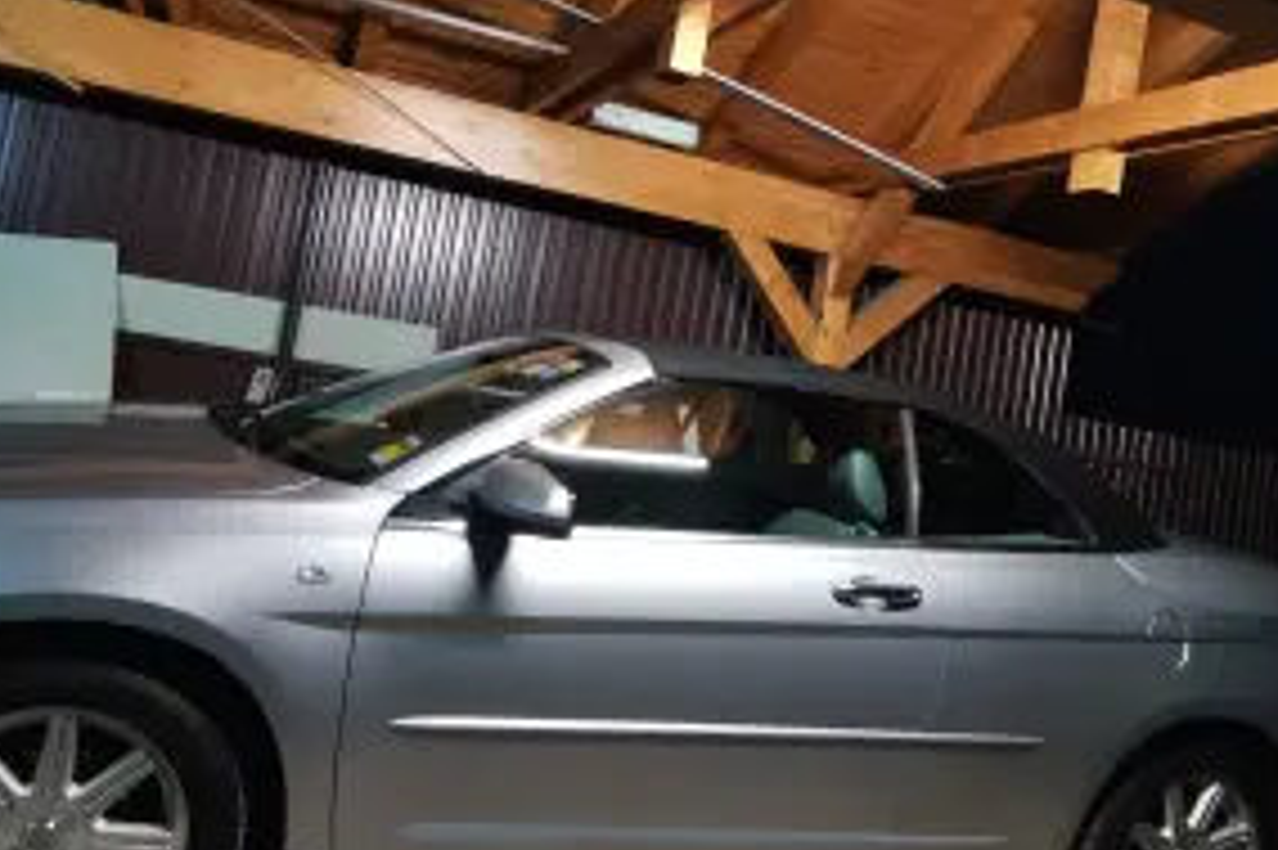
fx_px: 1029
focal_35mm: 29
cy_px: 315
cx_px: 630
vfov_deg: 44.5
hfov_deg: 63.7
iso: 500
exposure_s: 1/25
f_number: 2.2
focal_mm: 2.23
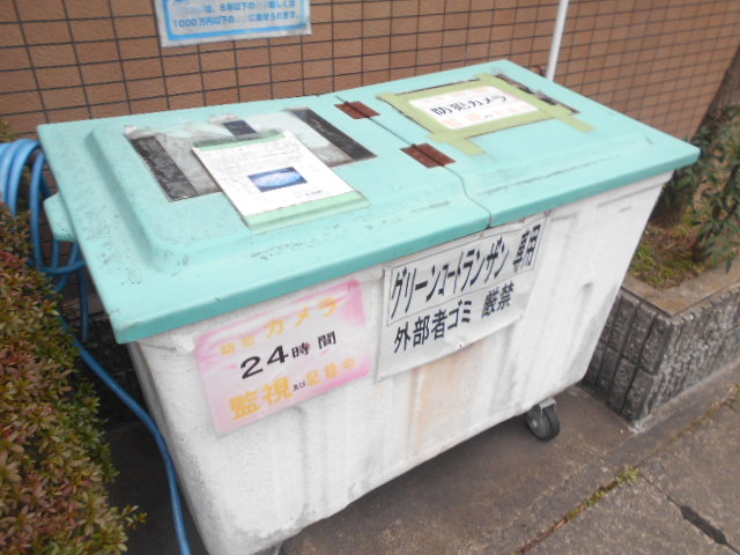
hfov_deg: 67.3
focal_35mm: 26
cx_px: 370
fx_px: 556
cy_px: 278
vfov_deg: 53.1
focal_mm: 4.6
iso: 140
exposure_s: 1/30
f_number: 3.2
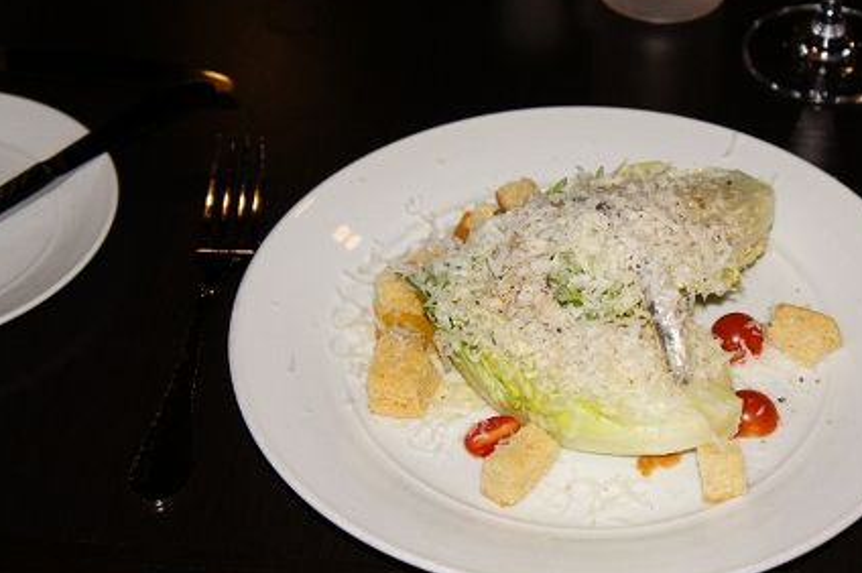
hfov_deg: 29.1
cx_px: 573
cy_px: 251
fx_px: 1651
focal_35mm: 69
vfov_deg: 19.7
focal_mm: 30
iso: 800
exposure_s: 1/60
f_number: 4
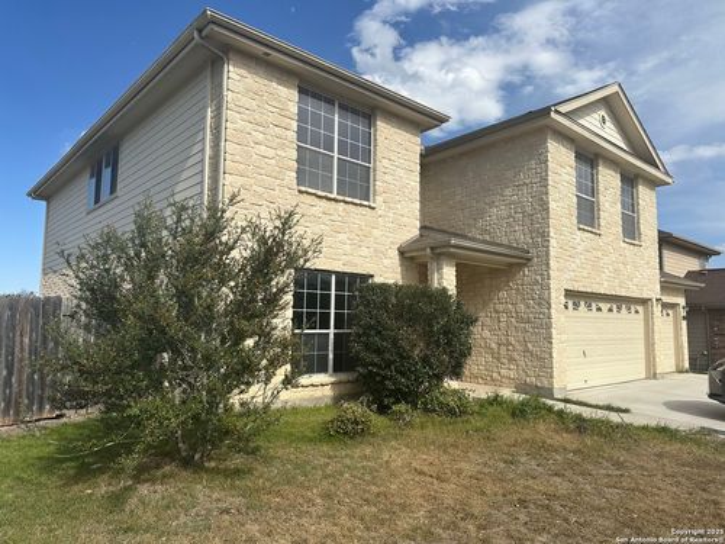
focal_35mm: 24
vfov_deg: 56.8
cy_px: 272
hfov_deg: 71.6
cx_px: 362
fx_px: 503
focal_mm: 6.86
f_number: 1.78
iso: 80
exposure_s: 1/5525
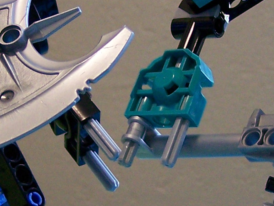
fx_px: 1244
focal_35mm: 157
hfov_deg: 12.6
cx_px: 134
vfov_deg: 9.5
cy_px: 132
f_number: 2.8
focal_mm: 6.3
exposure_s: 1/20
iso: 160
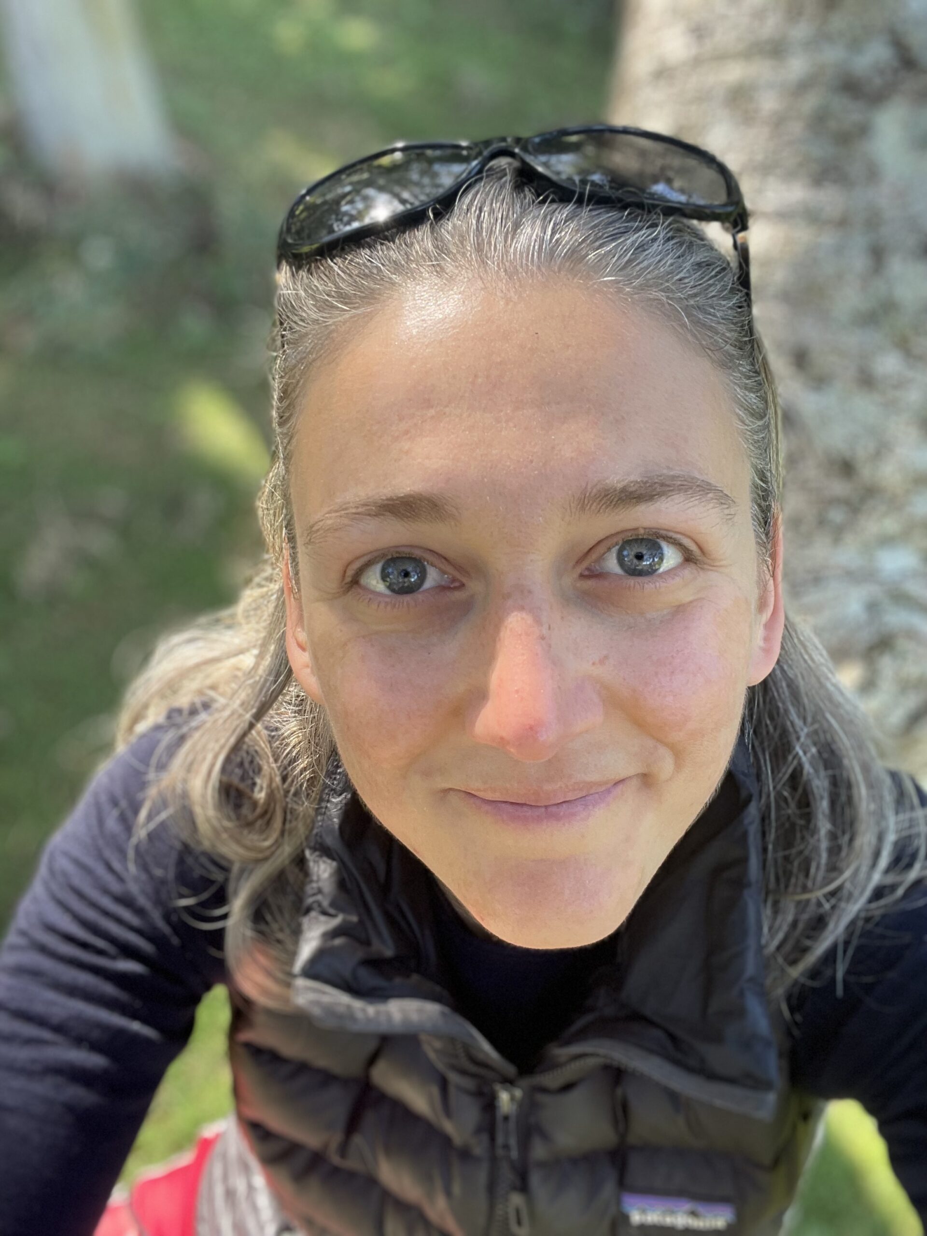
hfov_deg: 46.8
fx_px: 1071
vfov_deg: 60.0
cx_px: 464
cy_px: 618
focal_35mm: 30
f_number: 2.2
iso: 80
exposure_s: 1/121
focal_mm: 2.71
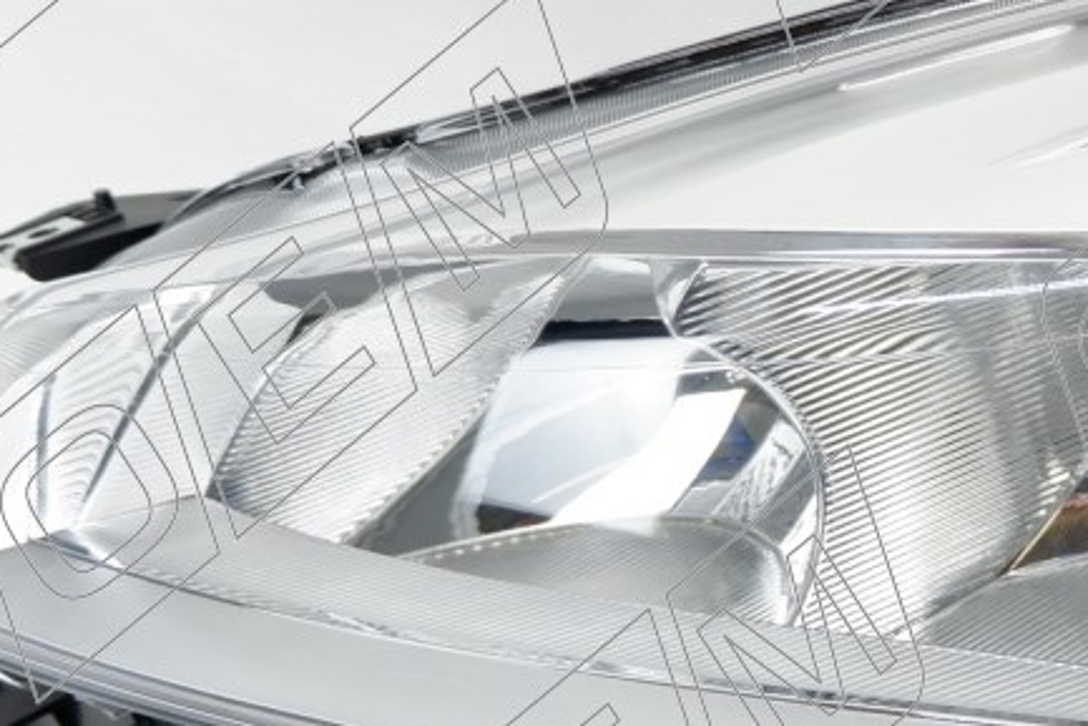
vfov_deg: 19.2
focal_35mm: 71
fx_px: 2146
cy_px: 384
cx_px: 1151
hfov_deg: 26.5
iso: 200
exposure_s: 1/45
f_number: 3.5
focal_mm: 16
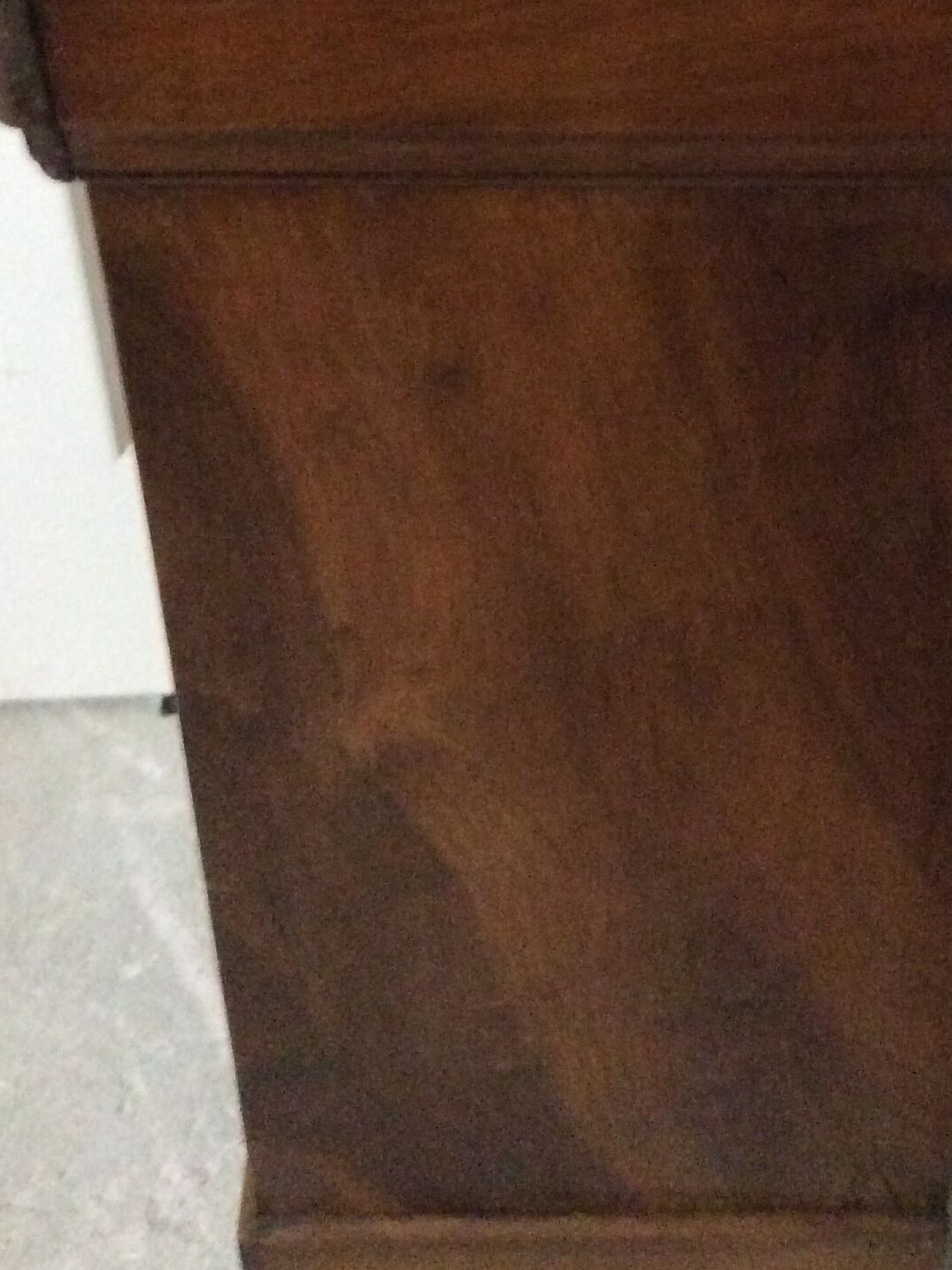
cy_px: 306
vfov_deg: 32.6
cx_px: 653
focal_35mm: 58
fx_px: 2127
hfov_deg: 25.1
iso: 500
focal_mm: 3.3
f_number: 2.4
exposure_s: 1/17
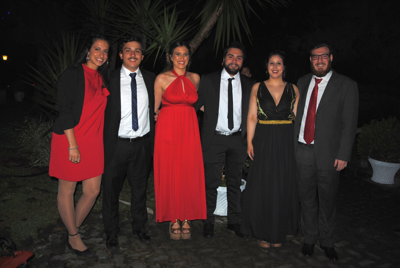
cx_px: 200
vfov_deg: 43.7
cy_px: 134
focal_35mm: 30
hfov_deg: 61.9
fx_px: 334
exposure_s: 1/60
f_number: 3.8
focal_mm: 20
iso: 200
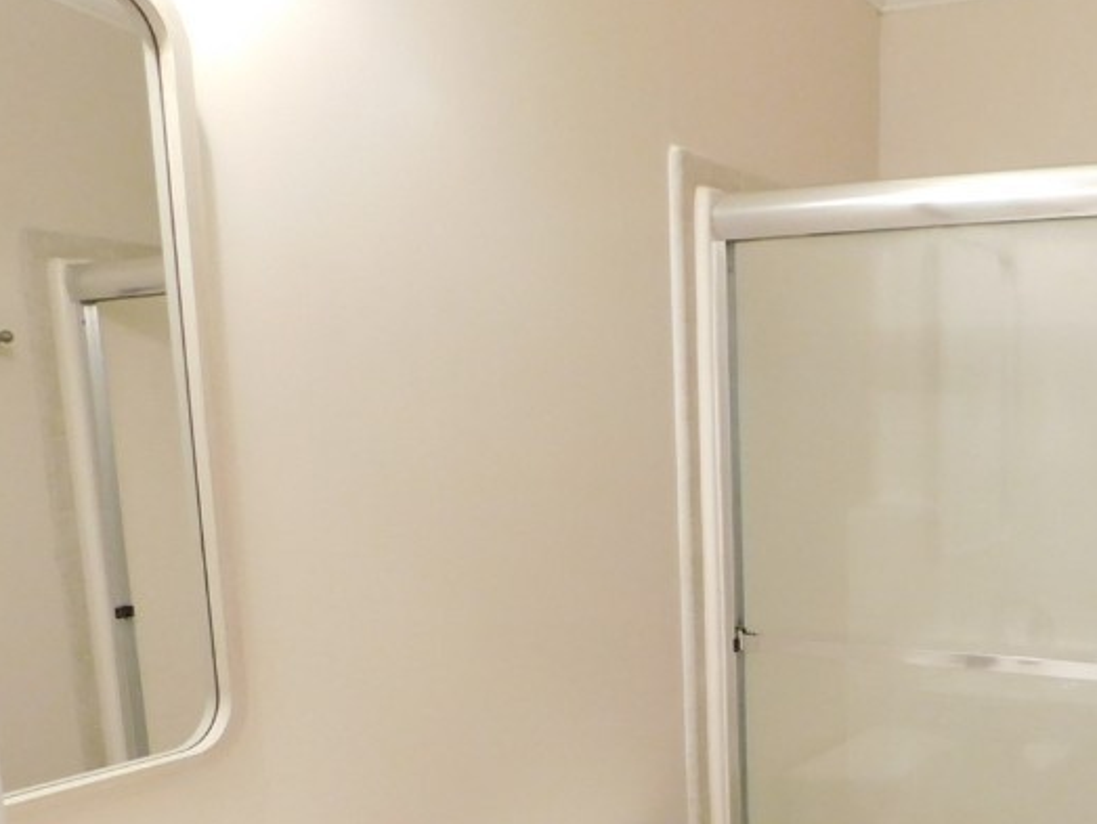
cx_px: 799
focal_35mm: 45
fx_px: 1427
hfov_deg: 41.0
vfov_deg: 30.9
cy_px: 725
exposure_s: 1/20
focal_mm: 4
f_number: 3
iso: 400
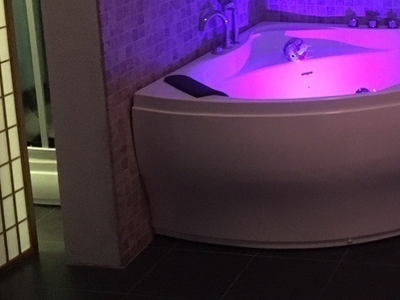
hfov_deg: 24.5
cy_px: 25
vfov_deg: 19.5
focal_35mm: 74
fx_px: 855
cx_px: 443
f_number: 2.2
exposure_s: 1/17
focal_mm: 4.15
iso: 800
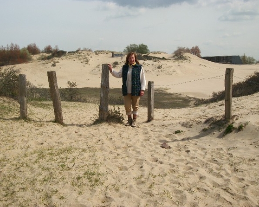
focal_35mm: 42
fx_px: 322
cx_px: 125
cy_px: 103
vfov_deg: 35.7
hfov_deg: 43.8
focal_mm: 7.1
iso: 80
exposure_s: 1/200
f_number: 9.9
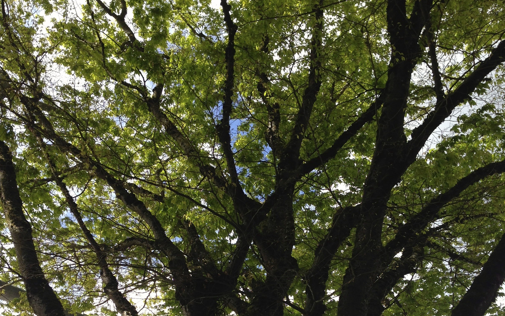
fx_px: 647
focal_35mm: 47
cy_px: 290
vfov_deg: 26.4
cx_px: 252
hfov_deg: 42.6
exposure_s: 1/834
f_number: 2.4
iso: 50
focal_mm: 4.13
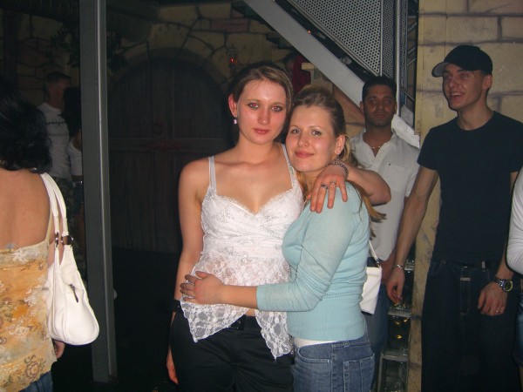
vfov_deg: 37.7
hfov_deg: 49.0
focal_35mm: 38
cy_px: 196
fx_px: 574
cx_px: 262
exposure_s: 1/60
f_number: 2.8
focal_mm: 7.9
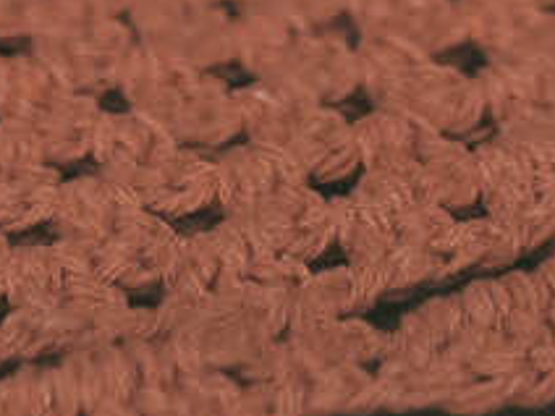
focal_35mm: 286
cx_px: 157
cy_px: -1812
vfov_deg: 4.4
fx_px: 4585
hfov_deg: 6.9
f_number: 2.2
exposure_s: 1/200
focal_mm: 35
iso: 200
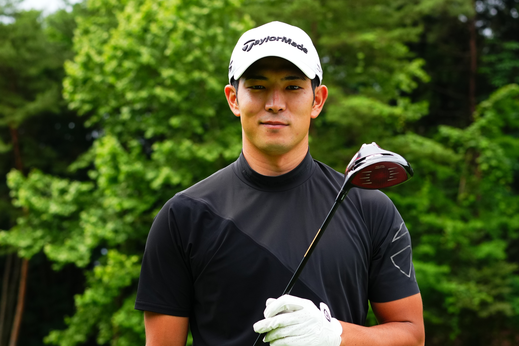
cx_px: 276
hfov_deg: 21.9
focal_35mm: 93
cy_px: 179
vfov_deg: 14.7
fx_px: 1341
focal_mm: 55
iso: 640
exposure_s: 1/1600
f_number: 4
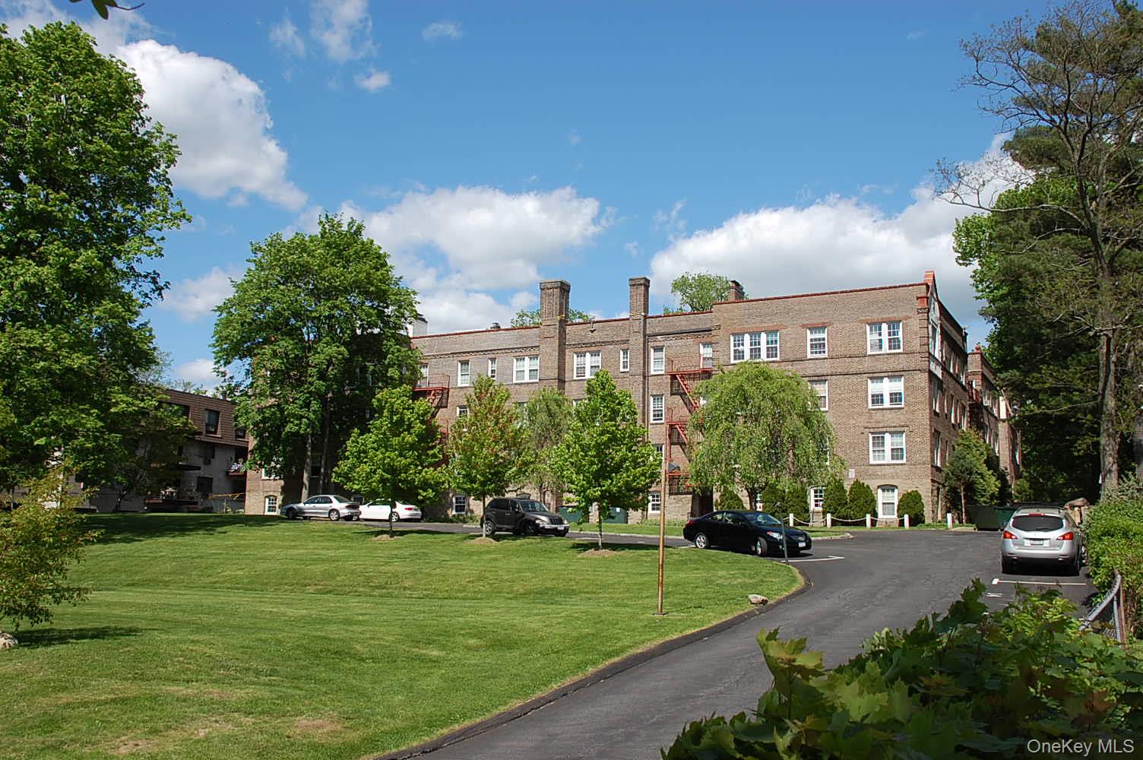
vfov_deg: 36.8
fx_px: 1142
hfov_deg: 53.2
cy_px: 380
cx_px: 572
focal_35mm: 36
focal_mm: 24
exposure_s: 1/320
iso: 200
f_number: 9
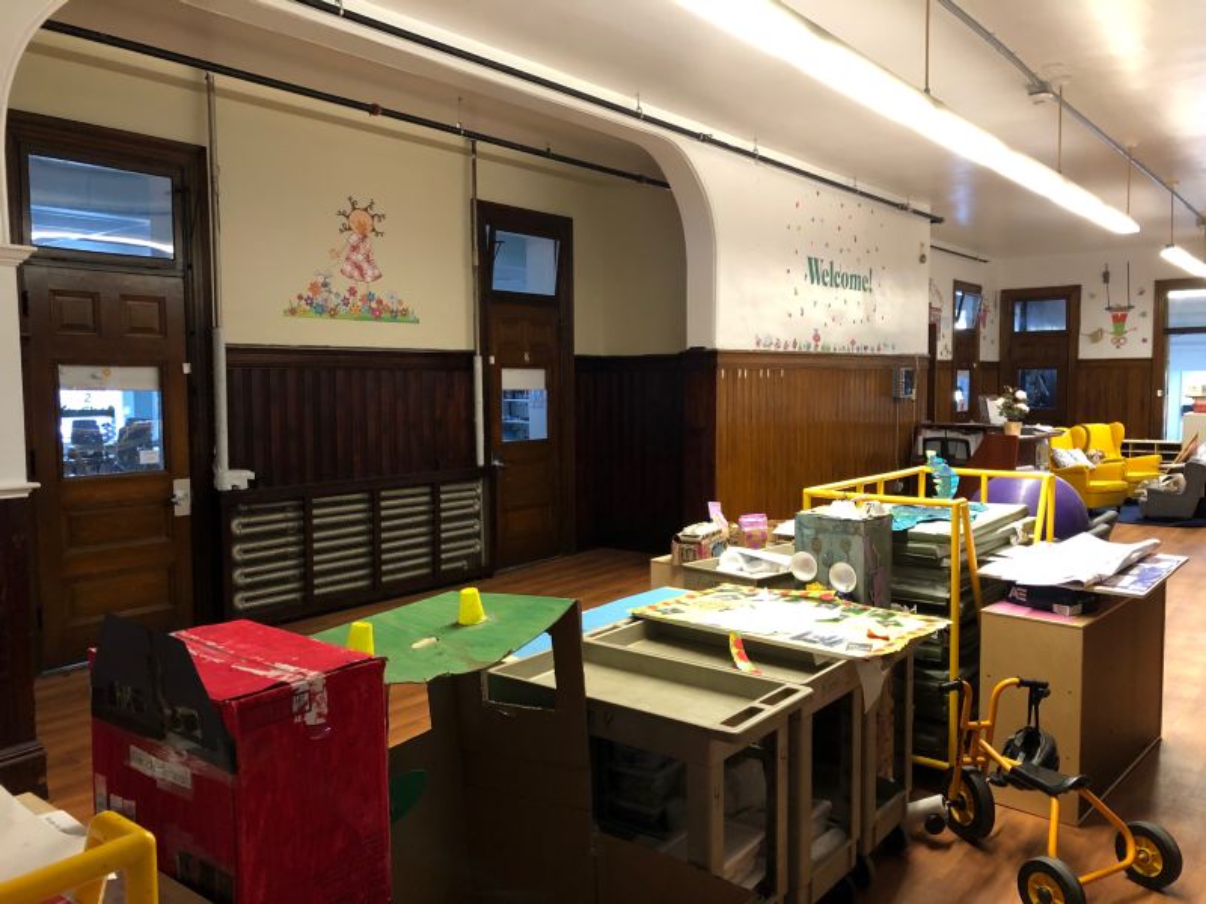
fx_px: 976
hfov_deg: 63.4
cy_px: 452
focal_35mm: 28
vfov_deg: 49.7
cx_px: 603
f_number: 1.8
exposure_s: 1/9
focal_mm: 3.99
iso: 100
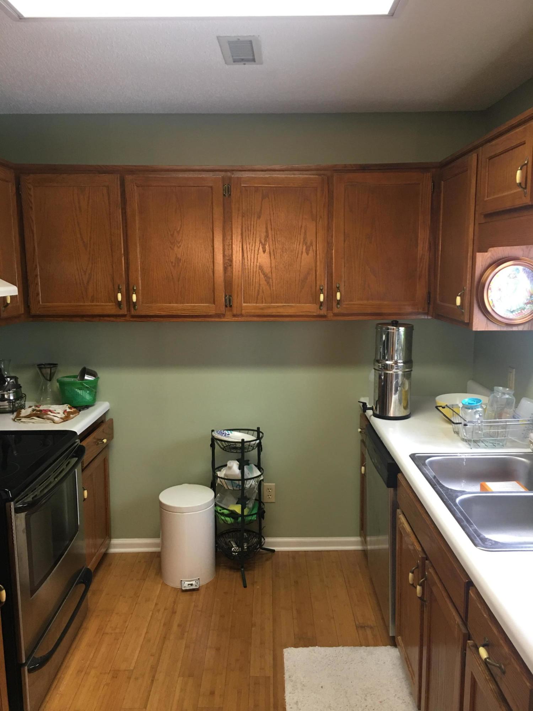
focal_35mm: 29
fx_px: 595
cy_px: 356
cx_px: 266
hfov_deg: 48.2
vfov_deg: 61.7
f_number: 2.2
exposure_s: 1/15
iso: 64
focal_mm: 4.15
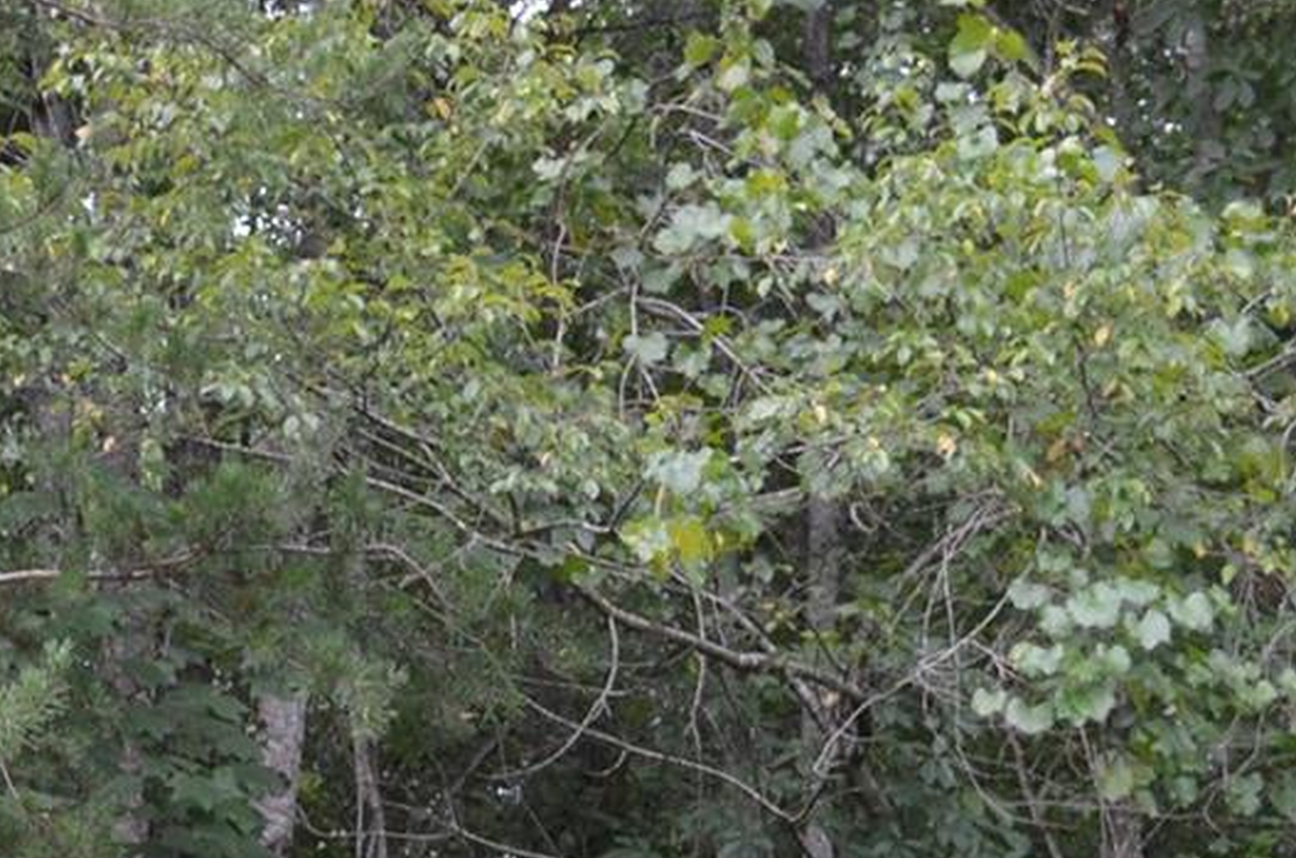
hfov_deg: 17.6
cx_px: -617
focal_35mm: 105
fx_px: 3772
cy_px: 1293
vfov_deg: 12.3
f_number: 5.6
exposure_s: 1/125
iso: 400
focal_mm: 18
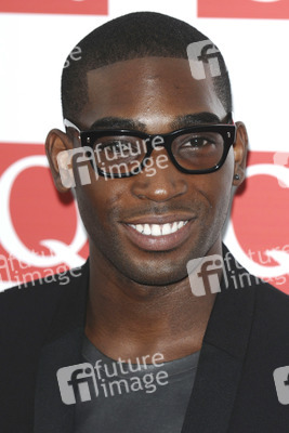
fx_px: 2978
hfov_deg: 5.6
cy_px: 216
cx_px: 144
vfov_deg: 8.3
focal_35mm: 248
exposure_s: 1/200
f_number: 4.5
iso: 320
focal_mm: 165
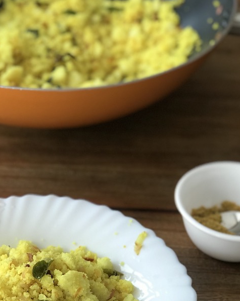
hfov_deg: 15.3
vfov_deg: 19.1
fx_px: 888
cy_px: 213
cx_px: 53
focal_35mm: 100
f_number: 2.8
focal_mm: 6.6
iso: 32
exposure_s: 1/50
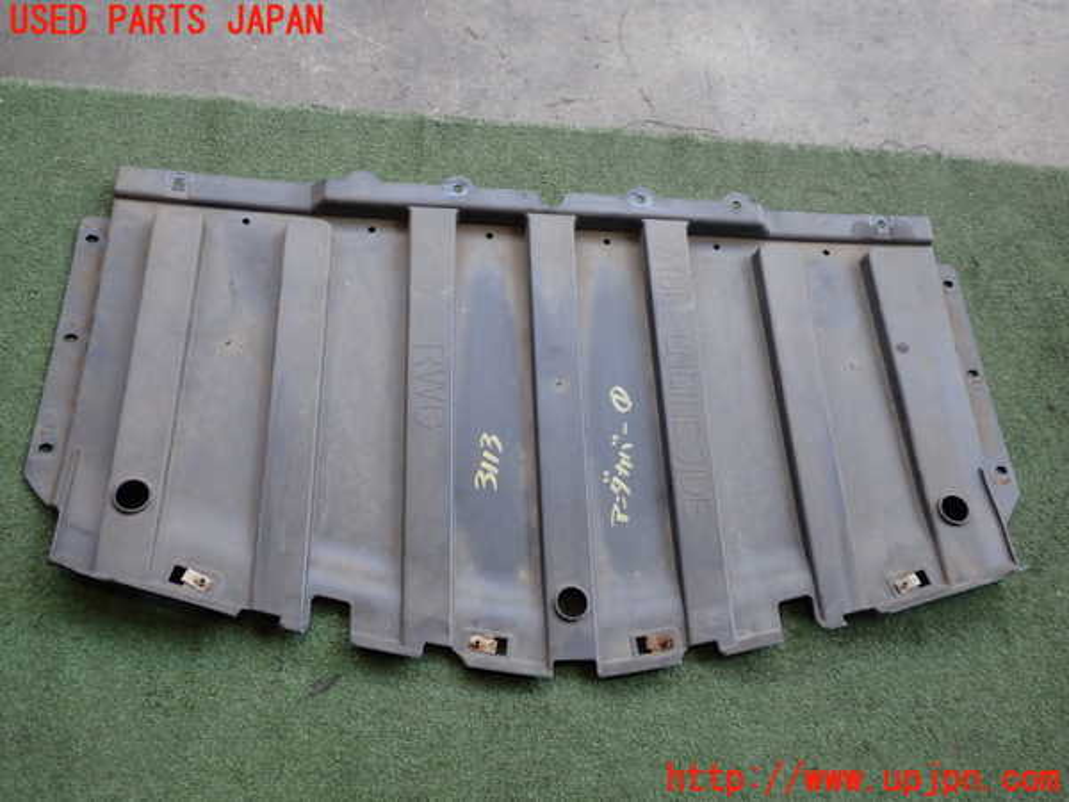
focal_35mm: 30
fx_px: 926
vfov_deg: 46.8
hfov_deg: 60.0
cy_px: 401
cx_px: 534
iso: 200
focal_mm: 5.4
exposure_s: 1/125
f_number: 2.3
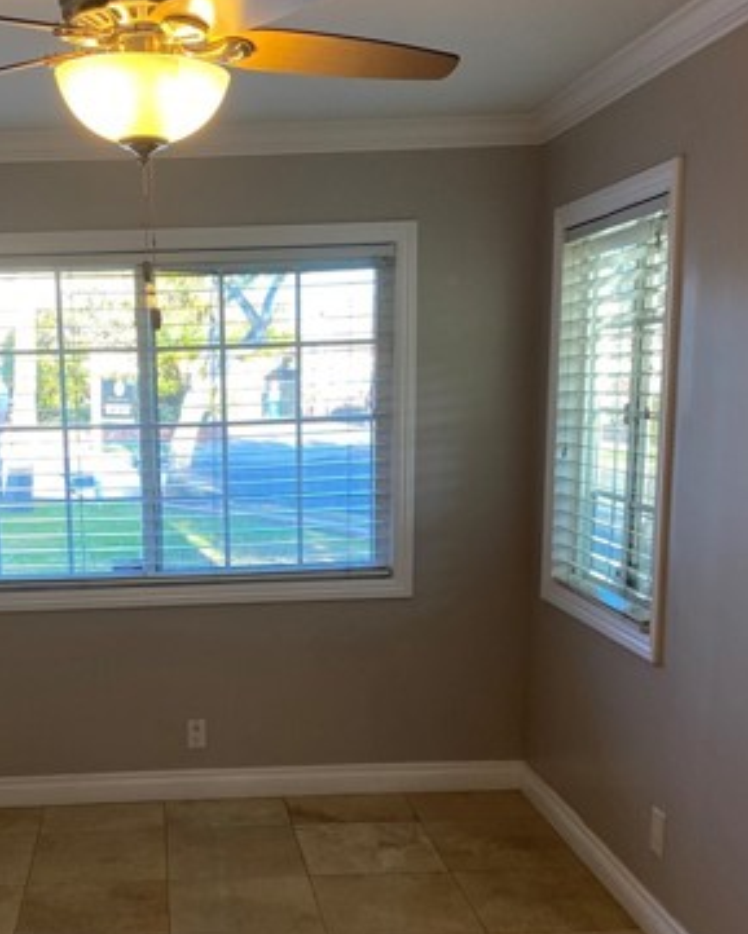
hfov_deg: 32.7
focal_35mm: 45
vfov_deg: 40.4
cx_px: 179
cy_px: 657
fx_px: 1245
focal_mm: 4.25
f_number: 1.8
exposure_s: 1/120
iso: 125
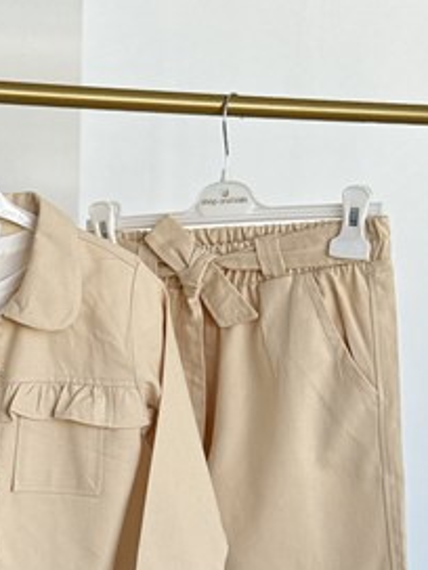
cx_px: 71
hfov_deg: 15.6
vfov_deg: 20.4
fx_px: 1550
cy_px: 517
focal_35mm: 94
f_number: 1.78
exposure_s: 1/315
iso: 80
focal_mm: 6.76
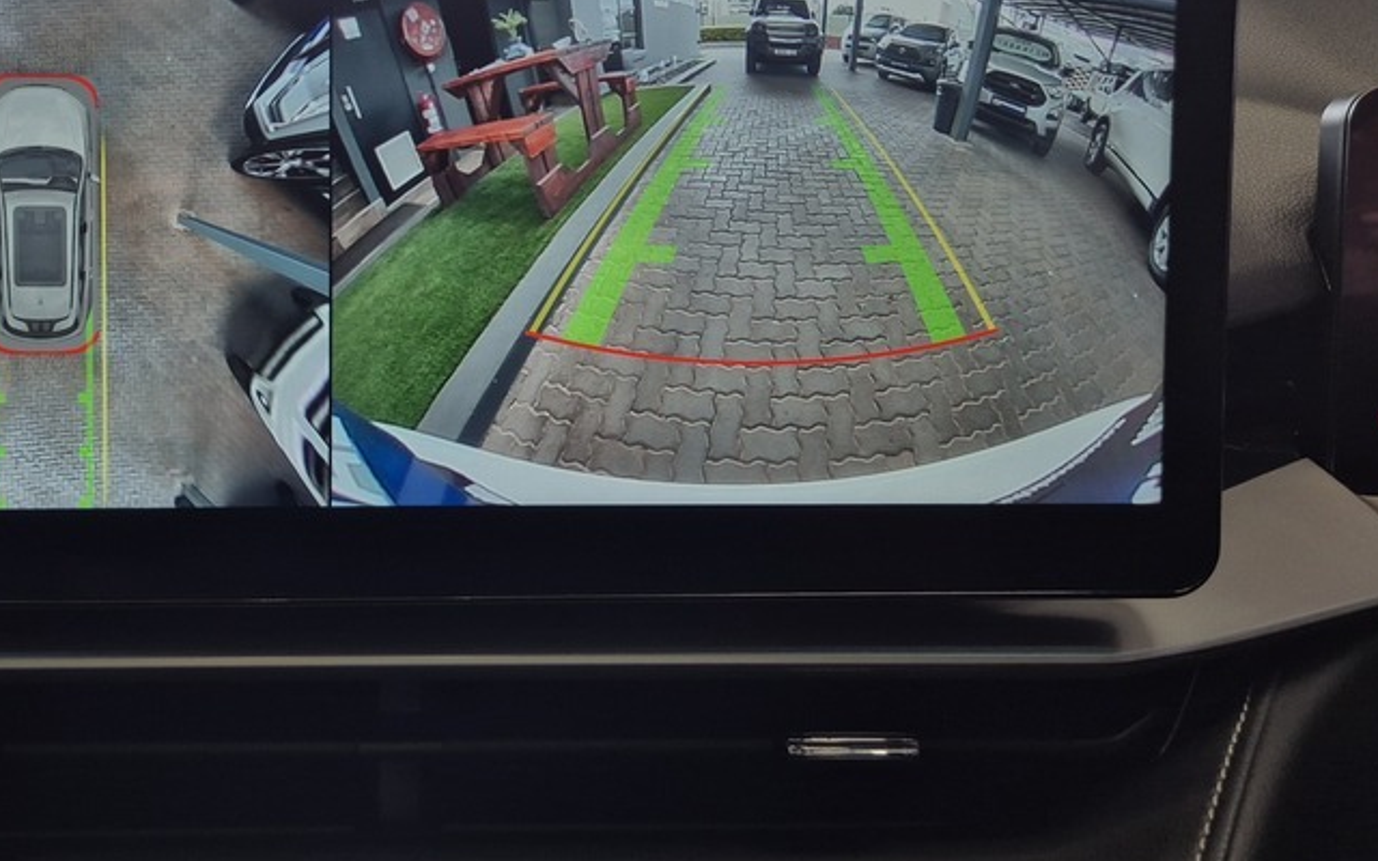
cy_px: 297
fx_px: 1465
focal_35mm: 39
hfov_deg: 49.1
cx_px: 407
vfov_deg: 32.5
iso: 50
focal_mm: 5.4
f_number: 1.8
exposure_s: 1/180
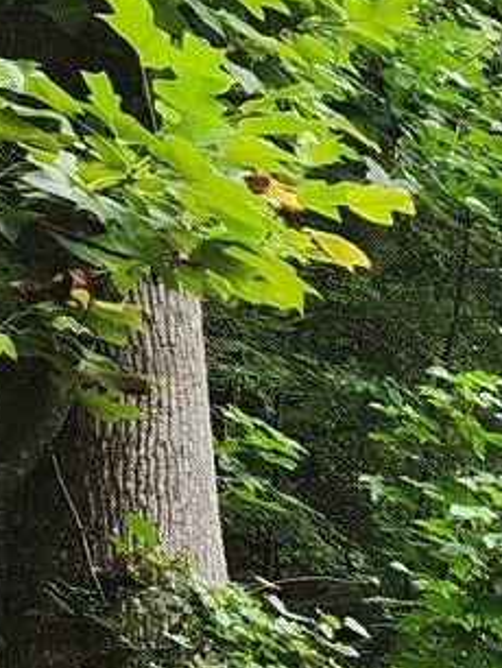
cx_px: 1851
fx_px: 3340
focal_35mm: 173
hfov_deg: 7.0
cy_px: 1209
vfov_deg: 10.7
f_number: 1.8
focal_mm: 5.4
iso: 20
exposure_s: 1/180
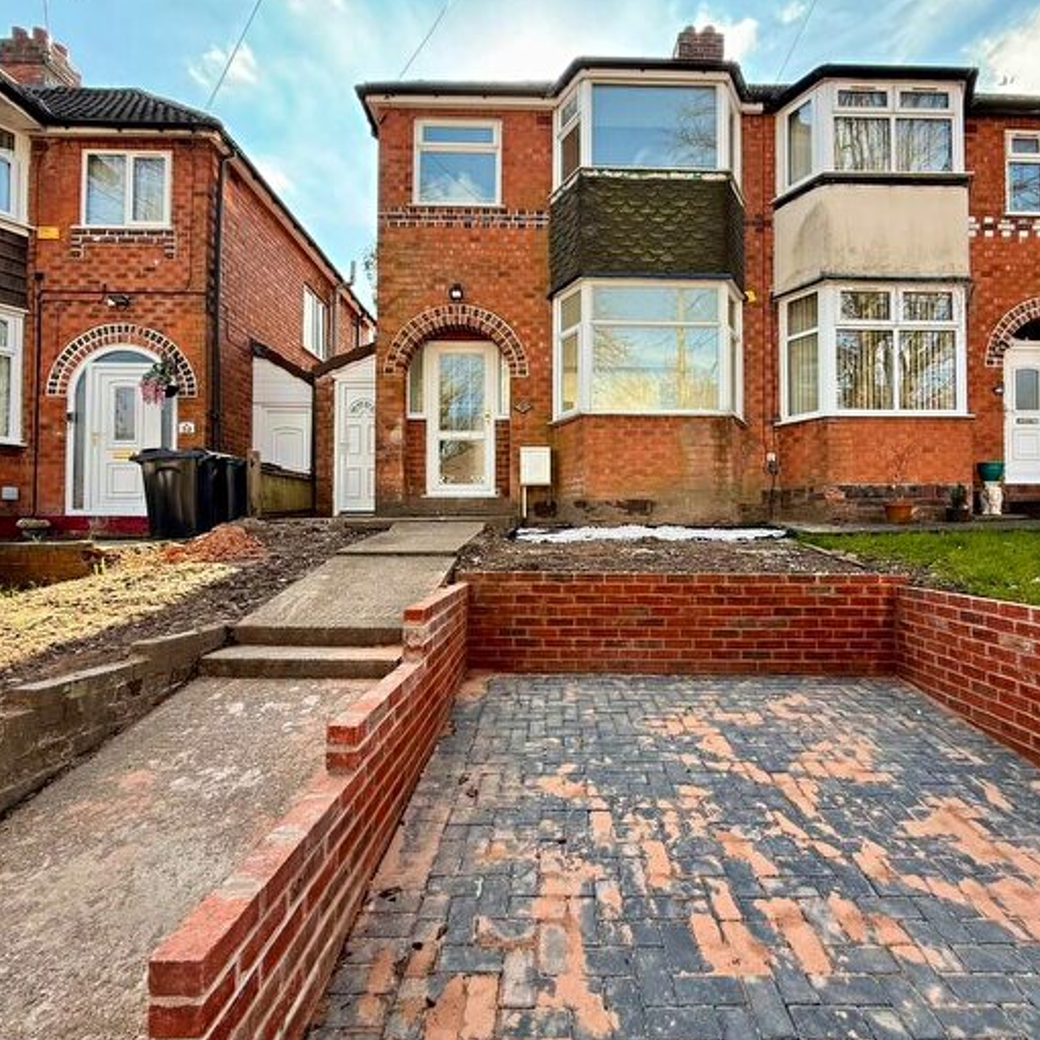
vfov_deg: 84.0
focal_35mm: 17
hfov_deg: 83.7
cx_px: 575
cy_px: 521
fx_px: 578
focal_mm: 2.22
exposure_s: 1/251
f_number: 2.2
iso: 50
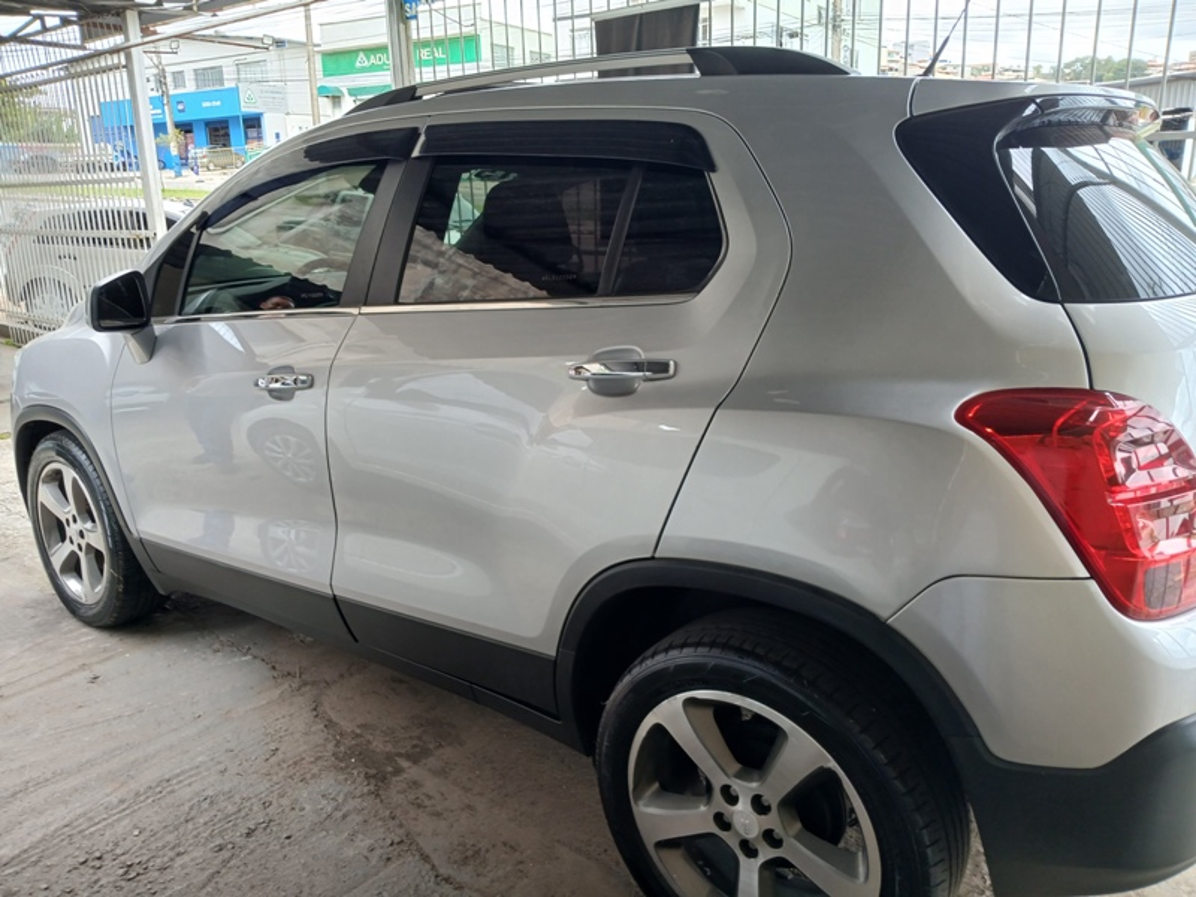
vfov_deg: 53.1
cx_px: 598
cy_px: 448
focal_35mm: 26
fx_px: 898
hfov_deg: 67.3
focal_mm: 3.98
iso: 40
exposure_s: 1/60
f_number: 1.8
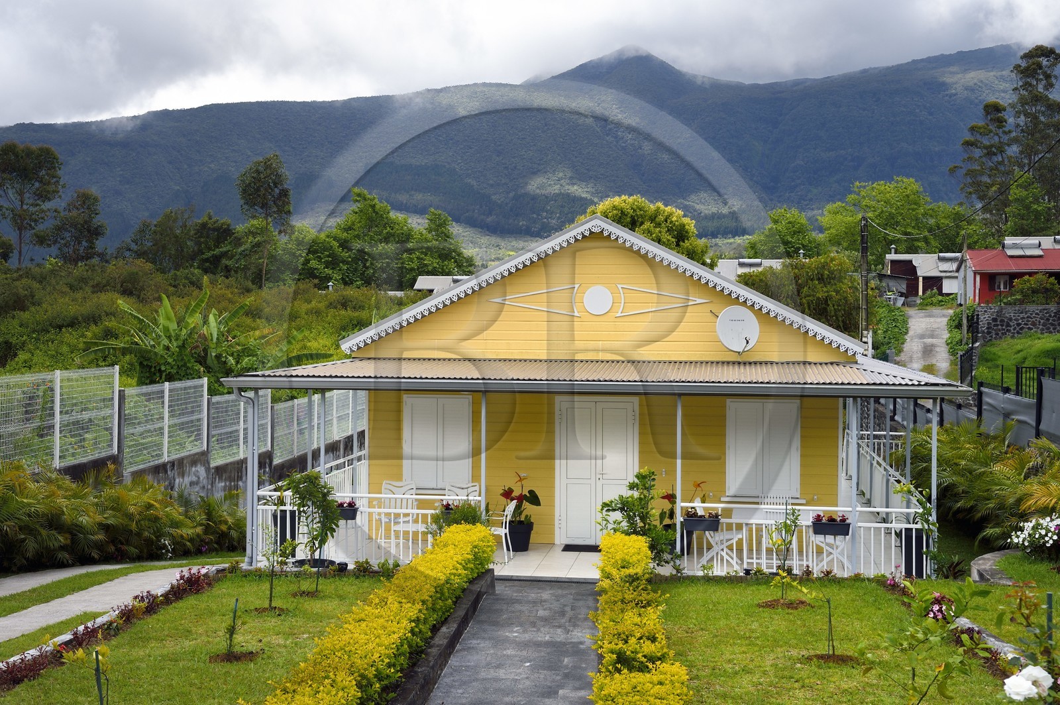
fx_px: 1471
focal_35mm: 50
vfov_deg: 26.9
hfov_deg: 39.6
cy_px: 352
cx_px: 530
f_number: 11
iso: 200
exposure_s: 1/250
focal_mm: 50
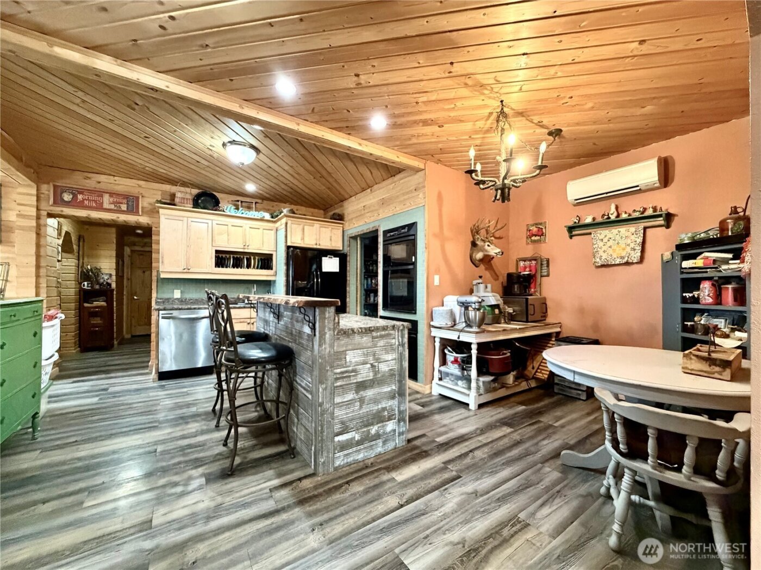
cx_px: 380
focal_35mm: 14
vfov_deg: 85.7
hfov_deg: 102.1
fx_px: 308
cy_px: 285
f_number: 2.2
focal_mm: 2.22
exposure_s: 1/60
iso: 1000
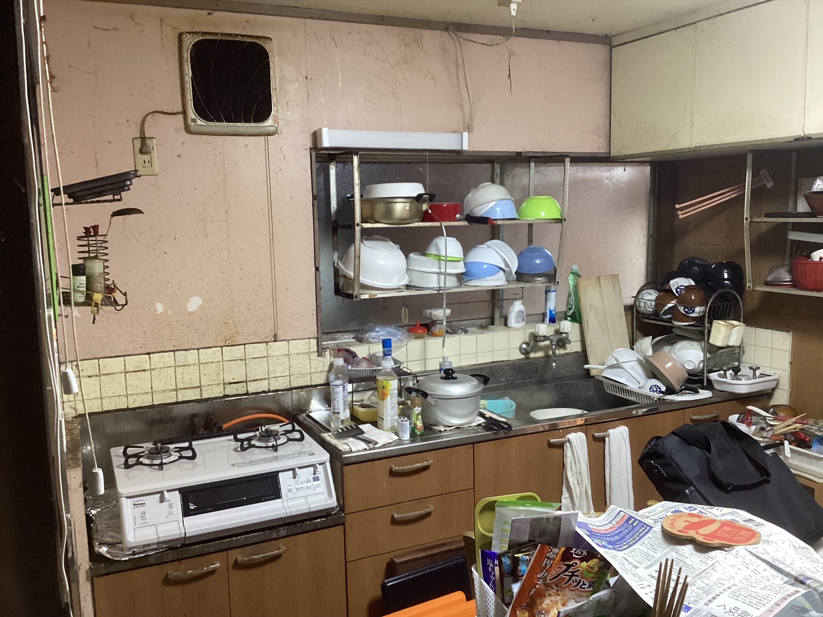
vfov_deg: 45.4
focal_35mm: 31
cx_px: 412
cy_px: 308
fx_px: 737
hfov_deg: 58.4
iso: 250
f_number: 2.4
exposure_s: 1/50
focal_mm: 3.3
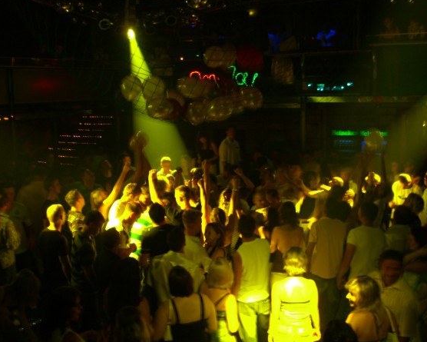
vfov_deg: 37.3
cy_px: 171
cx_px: 228
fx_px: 506
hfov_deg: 45.8
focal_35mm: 40
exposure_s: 1/8
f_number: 2.8
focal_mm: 7.9
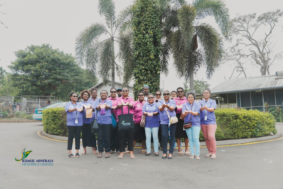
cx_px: 142
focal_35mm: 33
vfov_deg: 40.0
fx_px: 259
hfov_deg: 57.2
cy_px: 94
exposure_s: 1/3200
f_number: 2.8
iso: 500
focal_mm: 22
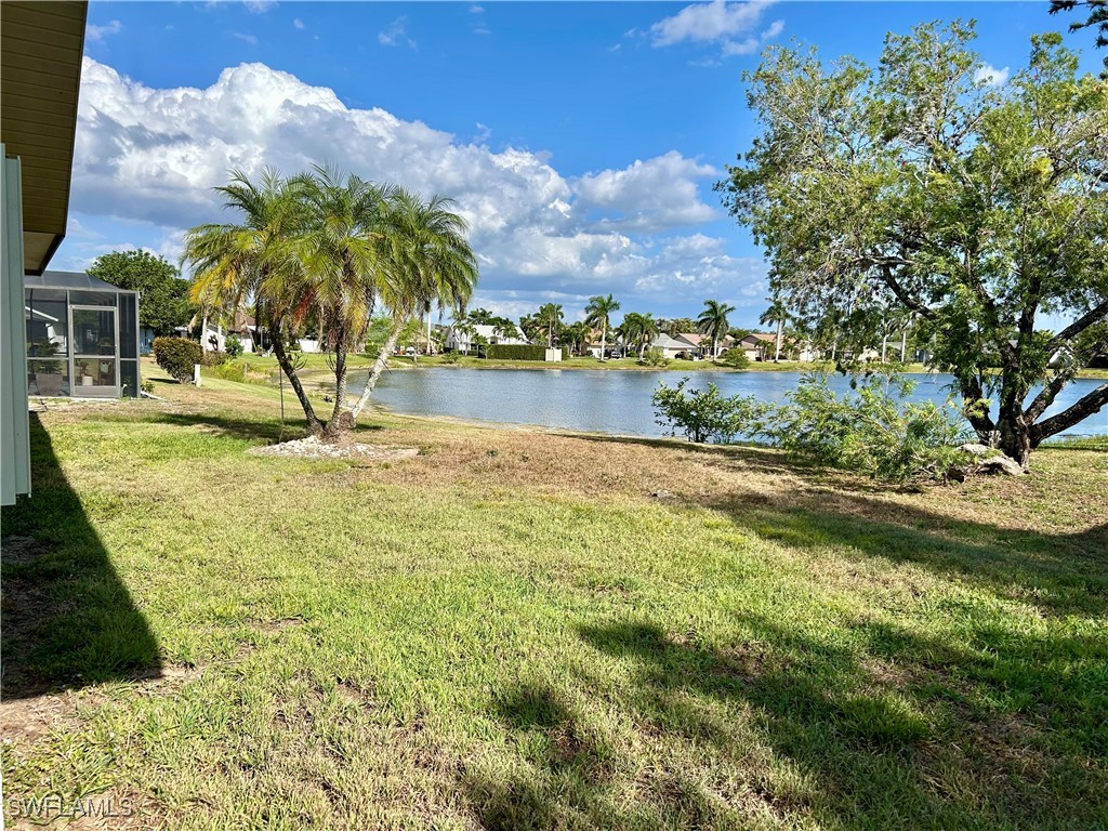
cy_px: 416
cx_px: 554
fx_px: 832
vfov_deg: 53.1
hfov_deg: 67.3
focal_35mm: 26
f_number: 1.5
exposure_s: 1/4630
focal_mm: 5.7
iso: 50
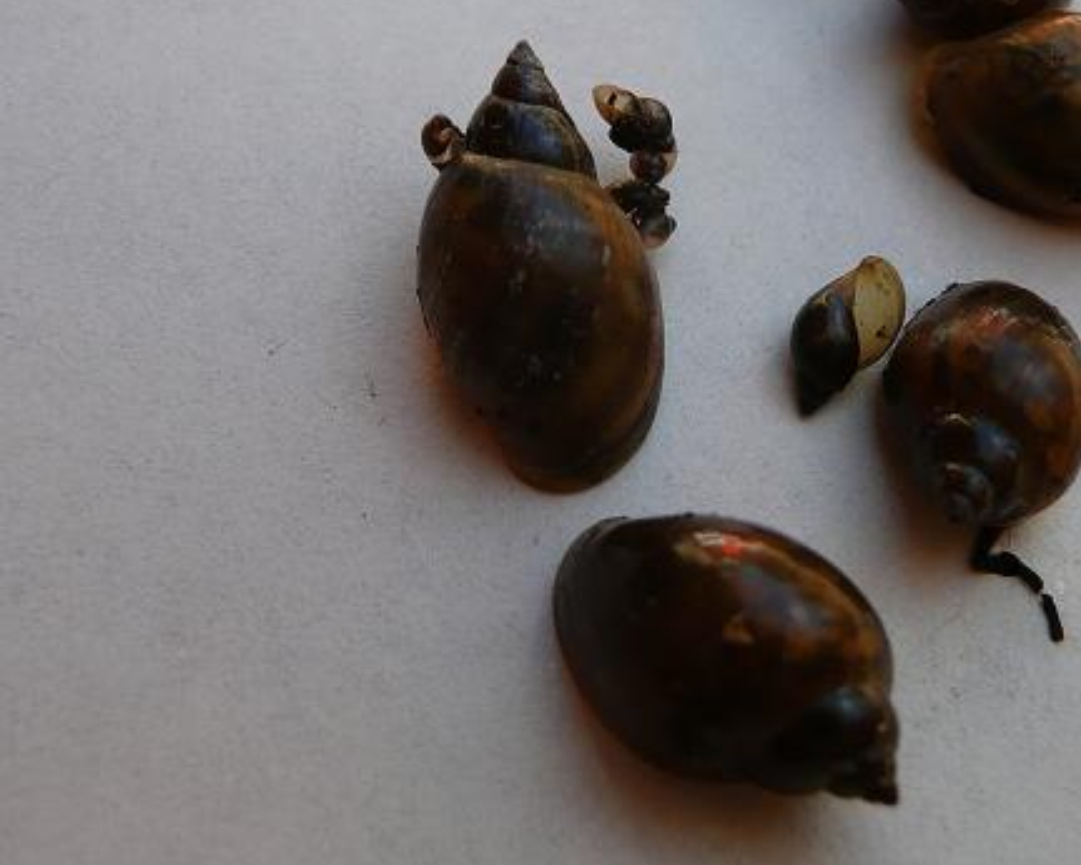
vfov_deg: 29.7
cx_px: 602
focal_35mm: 51
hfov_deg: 36.6
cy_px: 406
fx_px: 1632
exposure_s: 1/160
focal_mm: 5.2
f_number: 3.5
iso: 100
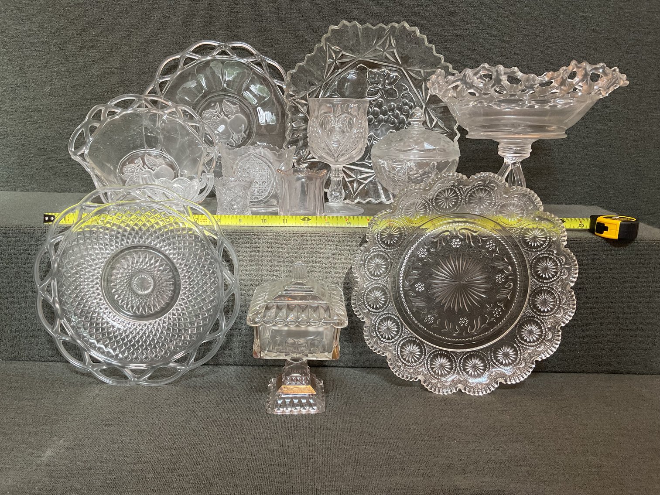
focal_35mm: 29
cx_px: 330
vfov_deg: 48.2
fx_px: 553
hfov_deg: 61.7
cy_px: 248
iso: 50
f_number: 1.8
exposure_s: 1/50
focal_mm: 3
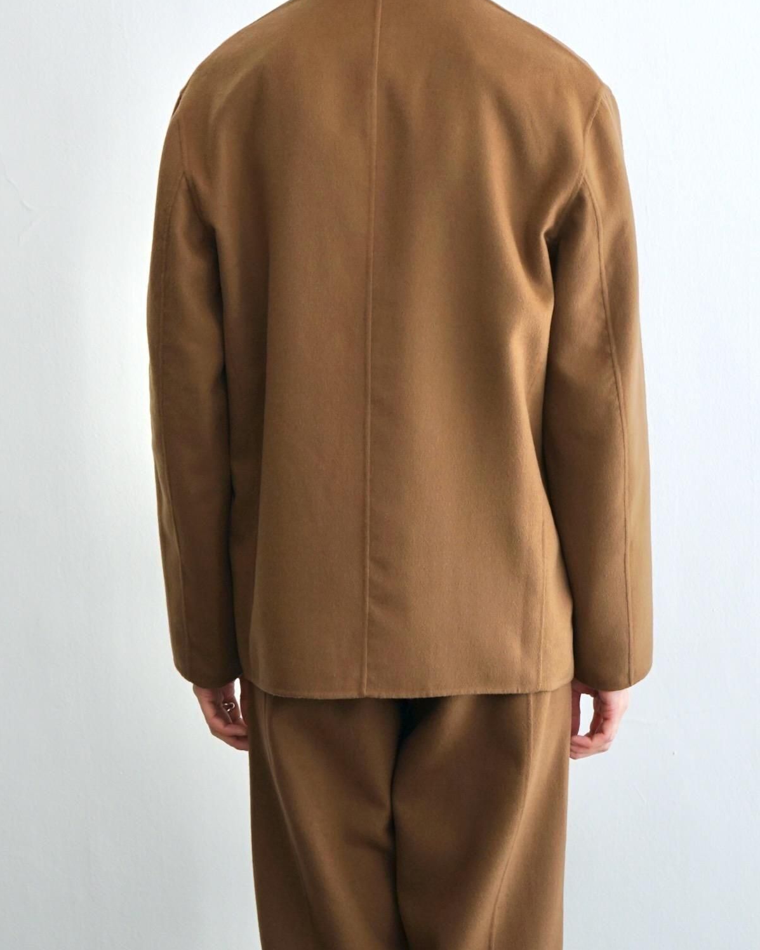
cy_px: 447
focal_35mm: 70
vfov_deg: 27.1
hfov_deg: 21.9
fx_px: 1968
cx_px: 380
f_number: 5.6
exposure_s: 1/160
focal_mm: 62
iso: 500
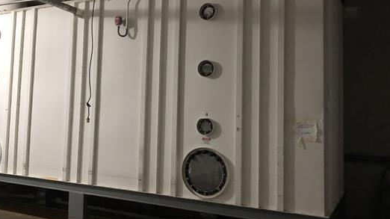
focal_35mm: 39
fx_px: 403
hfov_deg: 51.1
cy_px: 85
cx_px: 145
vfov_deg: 30.3
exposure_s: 1/5
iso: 100
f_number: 1.8
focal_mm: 4
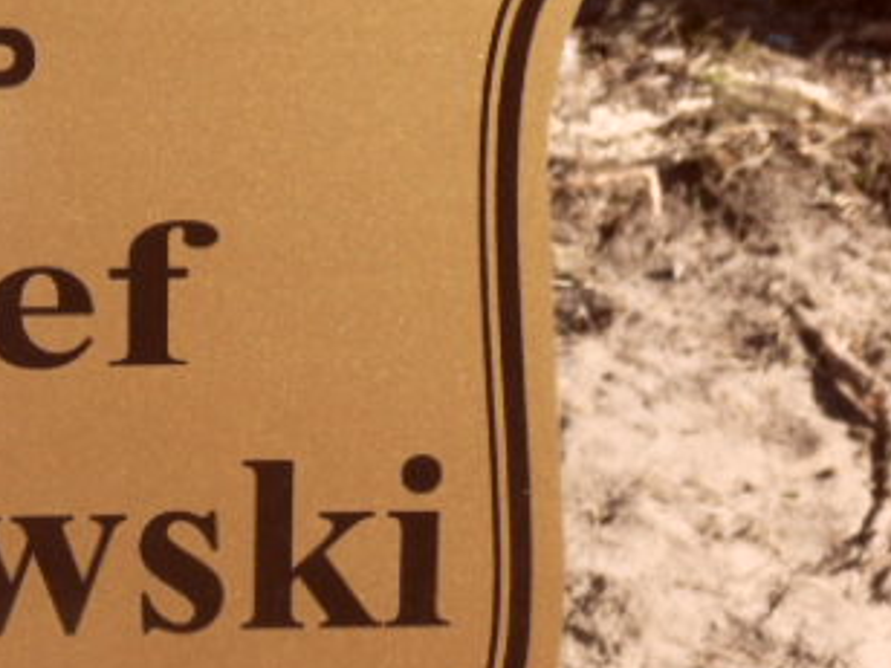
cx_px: 168
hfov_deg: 14.7
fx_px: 3423
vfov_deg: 11.1
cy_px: 289
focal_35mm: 133
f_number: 3.6
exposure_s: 1/350
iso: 80
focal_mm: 6.5
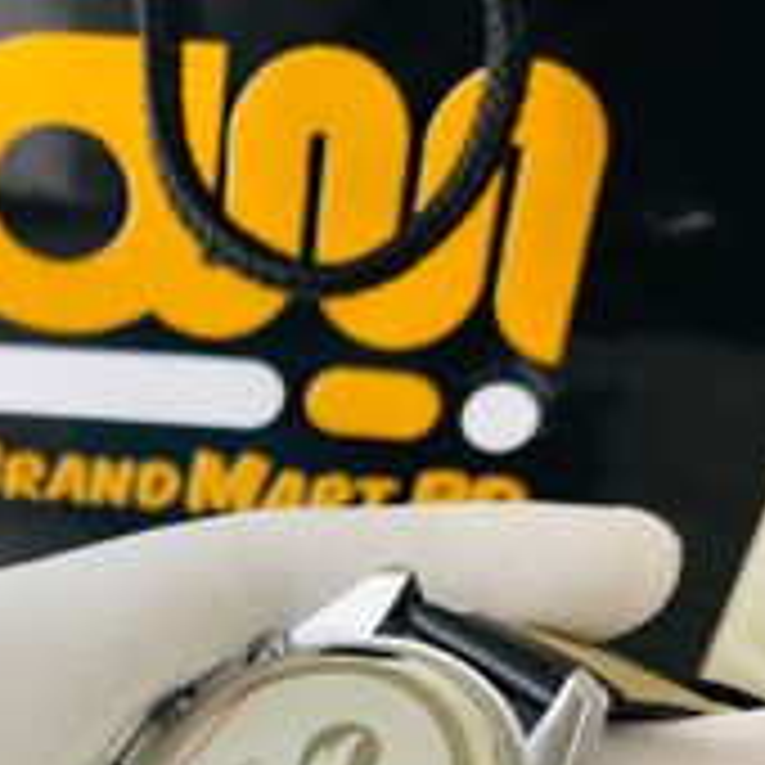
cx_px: 166
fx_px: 1350
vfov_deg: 28.9
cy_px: 824
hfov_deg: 30.9
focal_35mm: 54
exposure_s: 1/100
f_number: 1.8
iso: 50
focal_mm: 4.25
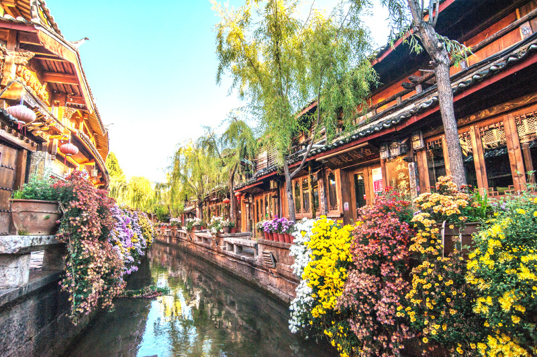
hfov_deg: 90.0
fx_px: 268
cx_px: 268
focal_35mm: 18
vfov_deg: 67.3
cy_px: 178
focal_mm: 18
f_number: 5.6
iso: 400
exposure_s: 1/640
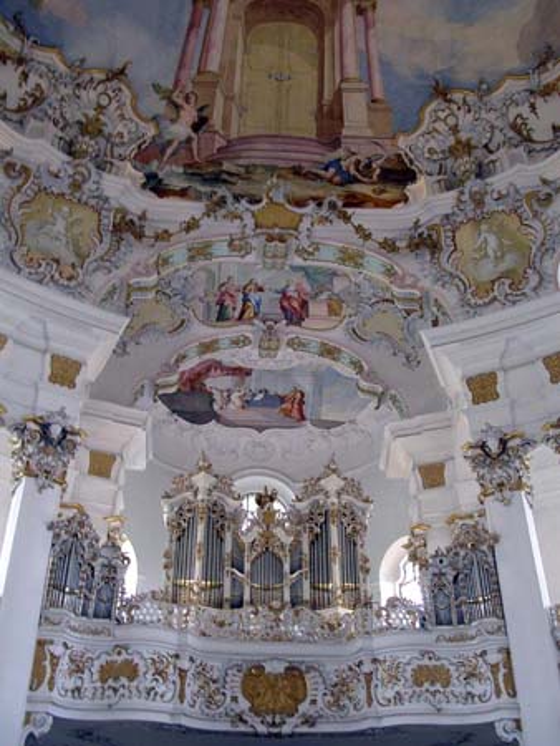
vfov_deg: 53.9
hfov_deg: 41.8
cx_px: 280
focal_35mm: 34
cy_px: 373
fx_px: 733
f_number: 2.8
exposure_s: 1/7.6
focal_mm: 8.9
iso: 100
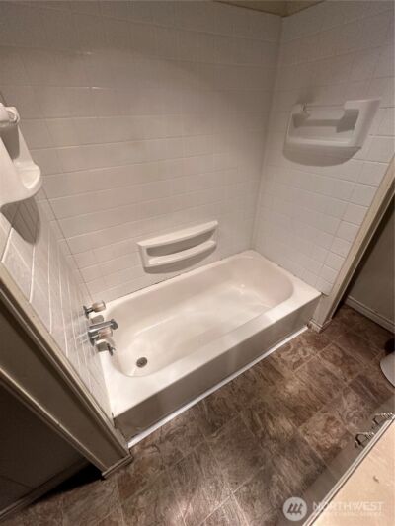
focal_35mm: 14
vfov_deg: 102.1
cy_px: 263
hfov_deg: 85.7
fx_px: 213
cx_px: 198
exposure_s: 1/120
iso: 250
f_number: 2.2
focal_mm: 2.22
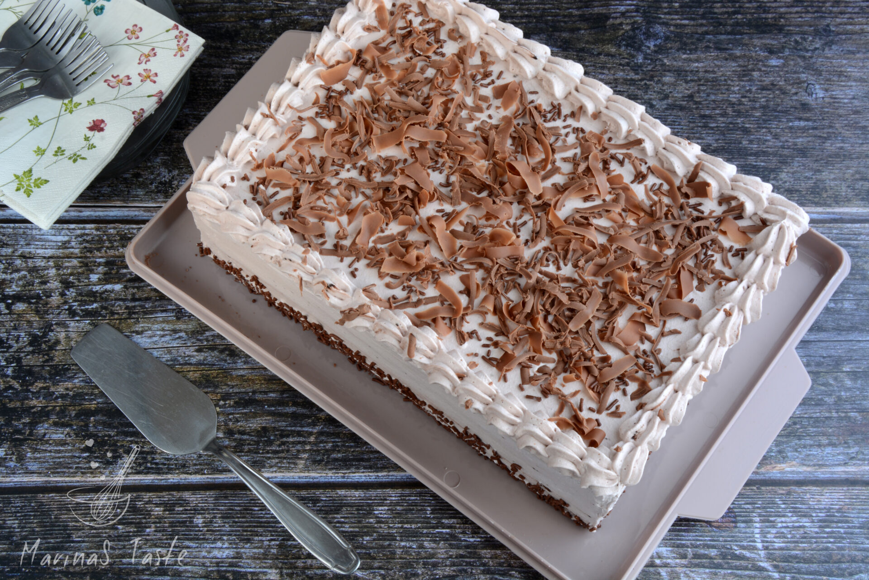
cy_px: 290
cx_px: 434
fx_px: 1448
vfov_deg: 22.6
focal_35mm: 60
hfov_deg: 33.4
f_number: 22
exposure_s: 3
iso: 100
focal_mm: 40
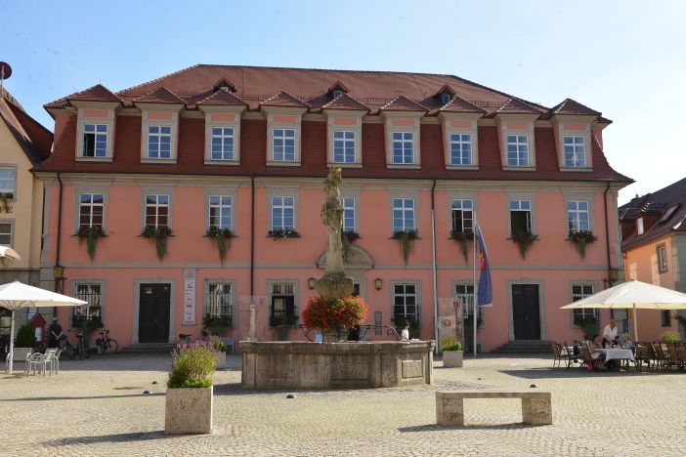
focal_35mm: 42
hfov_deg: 46.4
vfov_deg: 31.9
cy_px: 228
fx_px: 800
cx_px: 343
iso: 200
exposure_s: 1/125
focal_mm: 42
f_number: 11
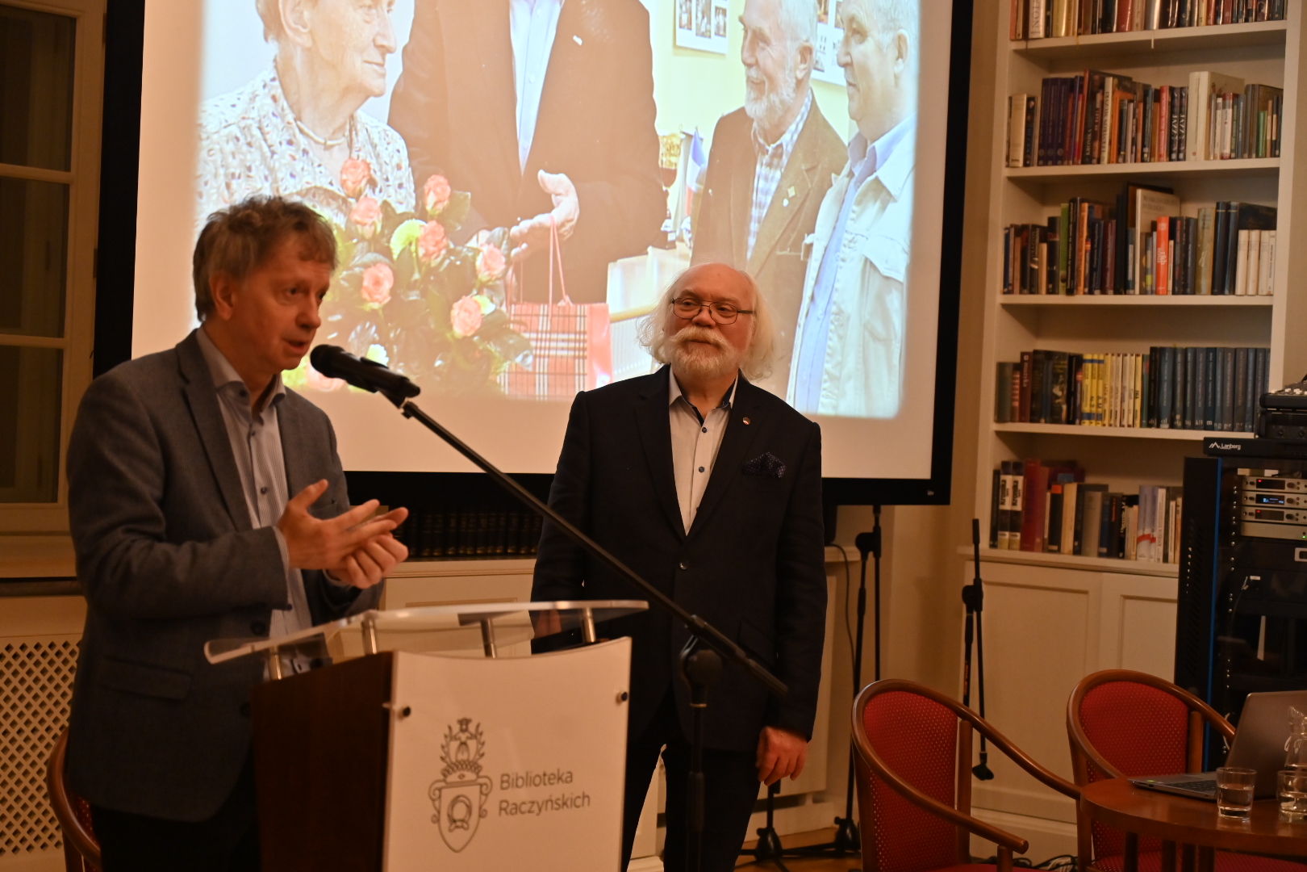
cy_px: 436
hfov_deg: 32.4
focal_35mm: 62
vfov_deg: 21.9
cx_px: 654
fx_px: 2251
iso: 1600
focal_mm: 62
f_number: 4
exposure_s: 1/200
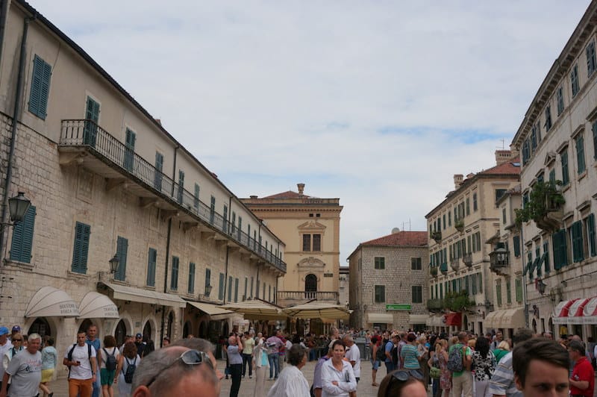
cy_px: 198
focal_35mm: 38
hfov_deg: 51.3
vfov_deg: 35.4
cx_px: 298
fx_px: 621
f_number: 9
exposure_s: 1/320
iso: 100
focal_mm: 25
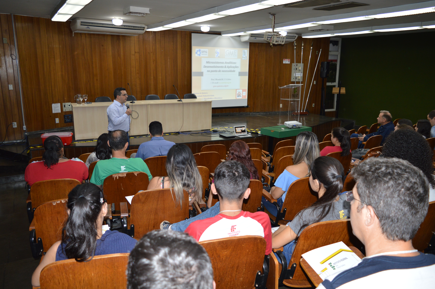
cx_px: 218
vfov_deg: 47.8
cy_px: 144
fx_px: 326
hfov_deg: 67.4
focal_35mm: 27
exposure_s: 1/80
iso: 400
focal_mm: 18
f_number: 3.5
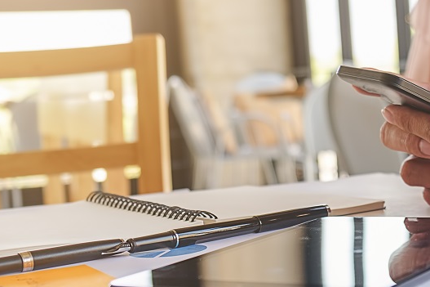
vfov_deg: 16.6
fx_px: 979
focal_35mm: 82
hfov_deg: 23.3
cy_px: 195
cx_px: 469
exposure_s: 1/125
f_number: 3.6
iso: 400
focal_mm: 24.3
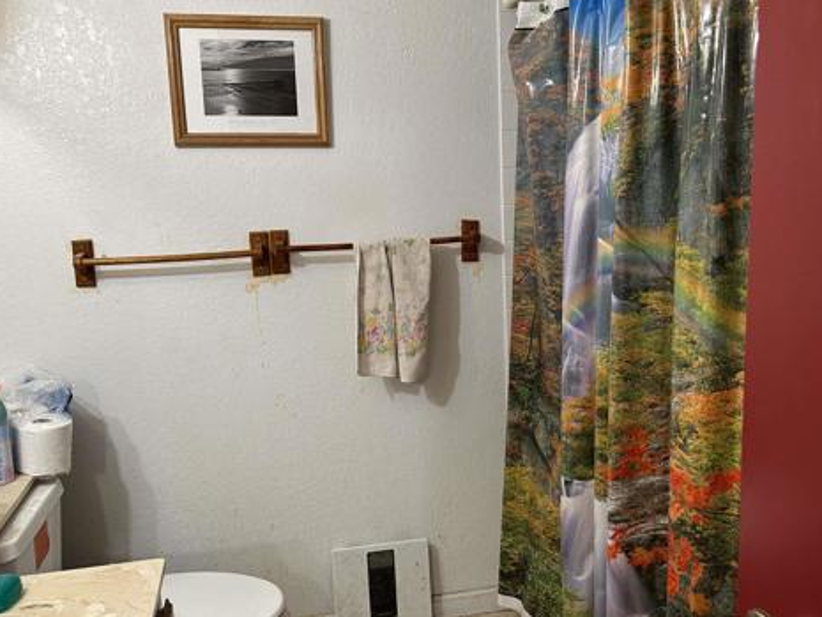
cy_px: 311
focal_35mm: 33
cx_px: 444
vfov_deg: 43.0
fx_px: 784
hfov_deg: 55.3
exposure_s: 1/60
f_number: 1.78
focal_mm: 6.86
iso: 160
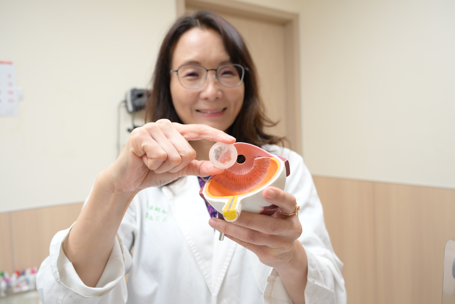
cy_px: 152
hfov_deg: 66.4
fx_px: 348
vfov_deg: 47.2
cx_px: 228
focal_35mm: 28
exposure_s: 1/30
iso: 560
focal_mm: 27.5
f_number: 5
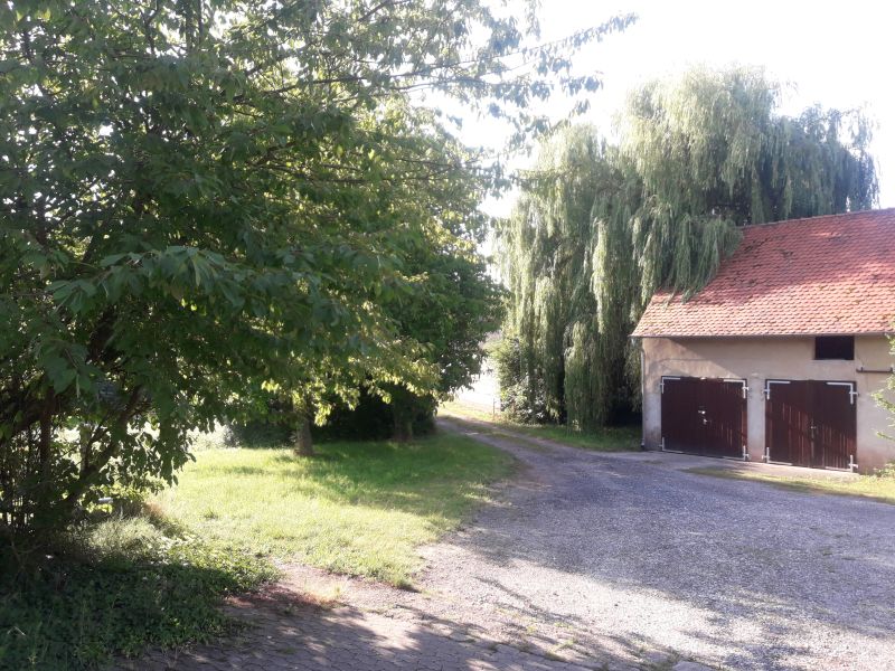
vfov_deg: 49.7
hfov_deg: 63.4
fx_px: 724
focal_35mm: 28
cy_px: 336
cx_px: 448
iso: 40
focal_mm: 3.7
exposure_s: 1/237
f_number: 1.9
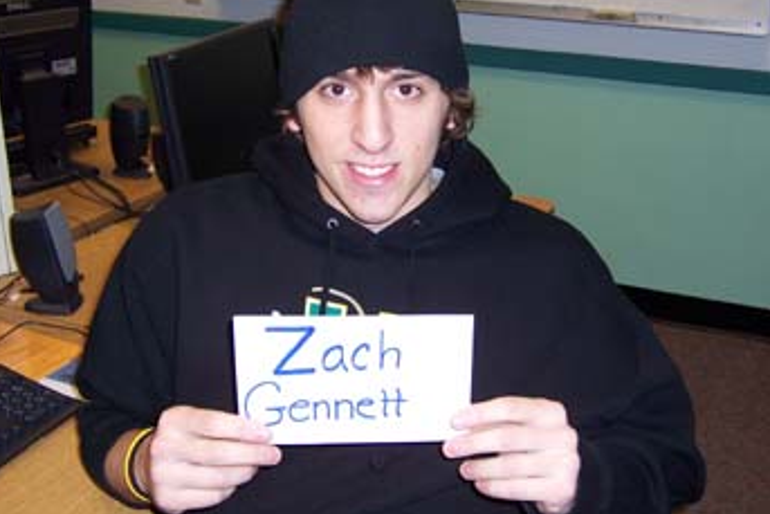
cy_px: 221
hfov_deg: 38.2
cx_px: 382
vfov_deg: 26.0
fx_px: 1113
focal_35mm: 52
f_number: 3.4
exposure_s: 1/60
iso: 80
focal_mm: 8.2
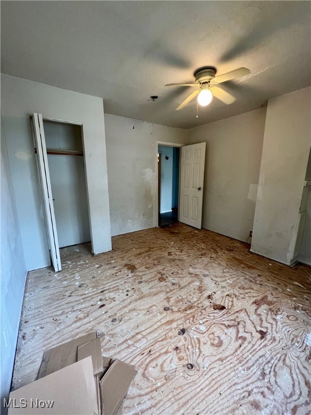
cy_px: 208
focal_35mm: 13
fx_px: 156
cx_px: 156
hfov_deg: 89.9
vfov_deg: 106.2
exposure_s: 1/60
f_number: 1.8
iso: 200
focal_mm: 1.57
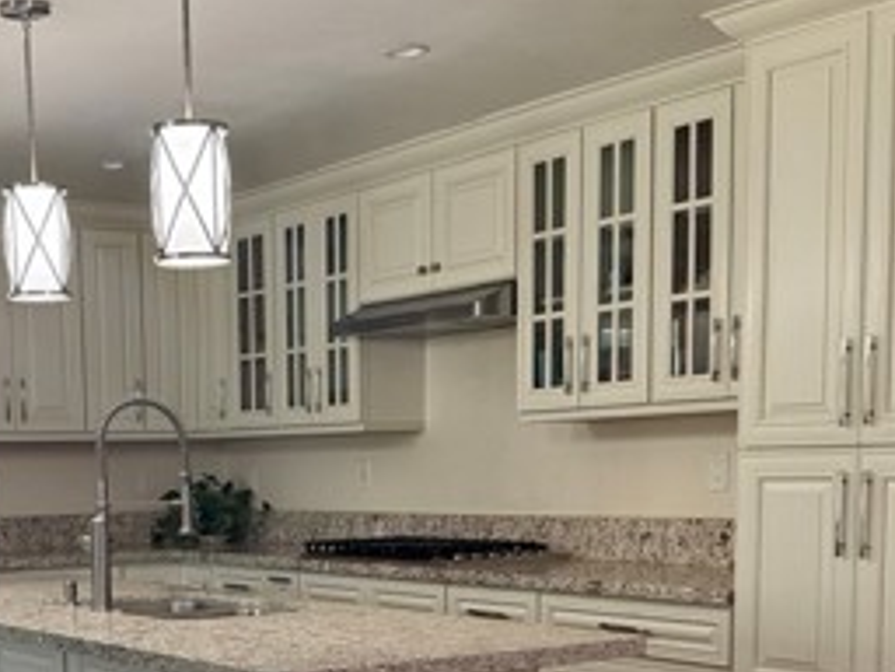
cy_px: 654
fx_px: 1551
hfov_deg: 31.7
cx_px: 234
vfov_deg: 23.5
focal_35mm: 60
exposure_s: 1/60
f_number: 1.78
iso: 320
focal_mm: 6.76
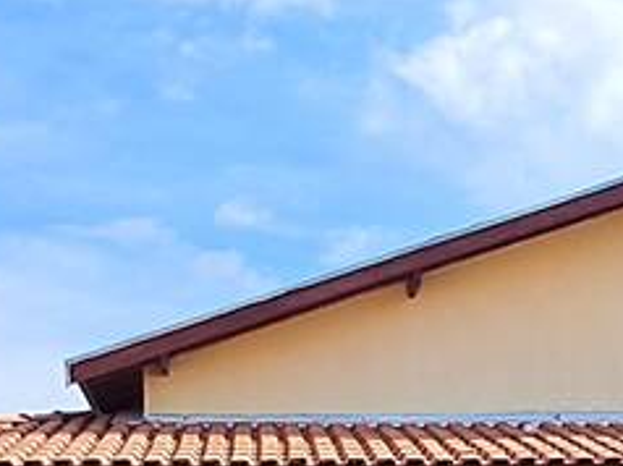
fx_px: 1744
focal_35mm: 97
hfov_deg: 20.2
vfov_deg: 14.5
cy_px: 613
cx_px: 382
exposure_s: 1/1361
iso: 40
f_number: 2.2
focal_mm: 1.64
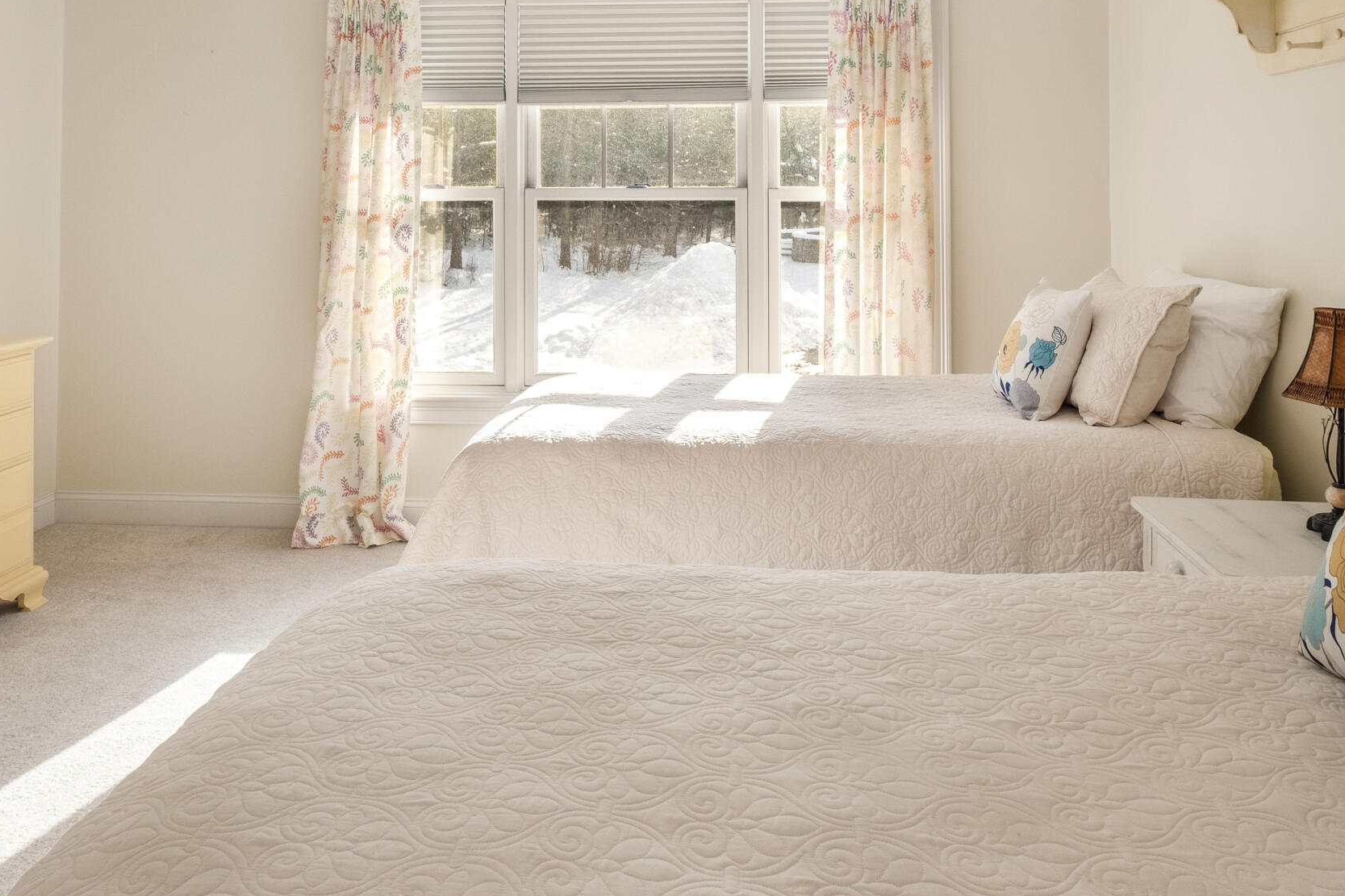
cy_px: 191
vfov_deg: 45.7
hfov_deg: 67.4
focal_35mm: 27
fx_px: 1009
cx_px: 678
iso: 400
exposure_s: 1/600
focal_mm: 10
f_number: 8
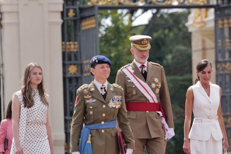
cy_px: 104
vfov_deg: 3.3
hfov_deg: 4.9
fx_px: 2699
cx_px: 137
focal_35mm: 421
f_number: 4
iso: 100
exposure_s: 1/500
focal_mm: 159
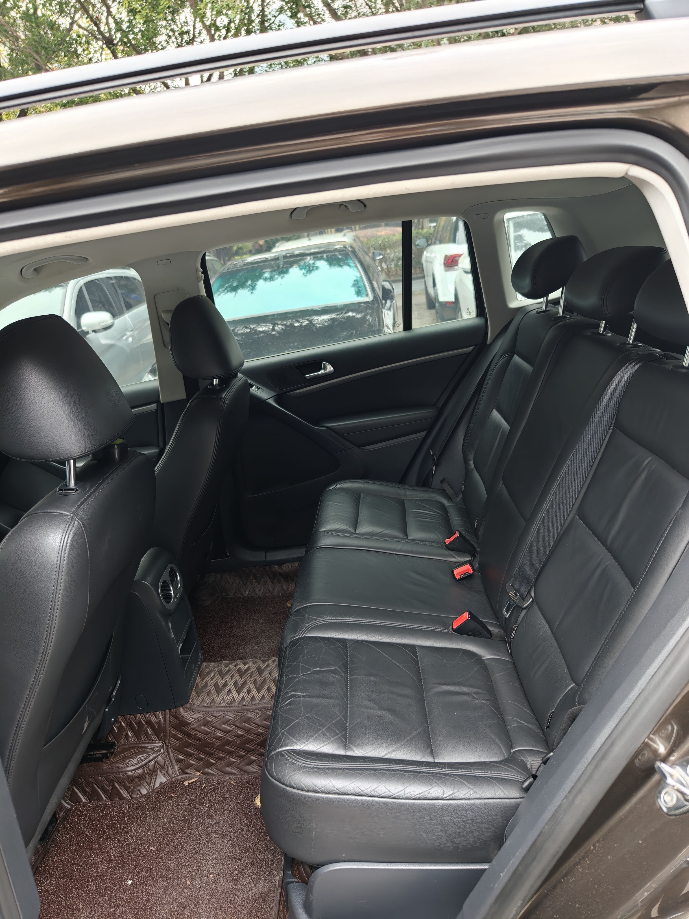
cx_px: 344
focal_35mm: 23
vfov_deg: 73.9
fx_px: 610
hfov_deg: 58.9
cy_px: 460
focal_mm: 8.67
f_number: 1.8
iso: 640
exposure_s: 1/100
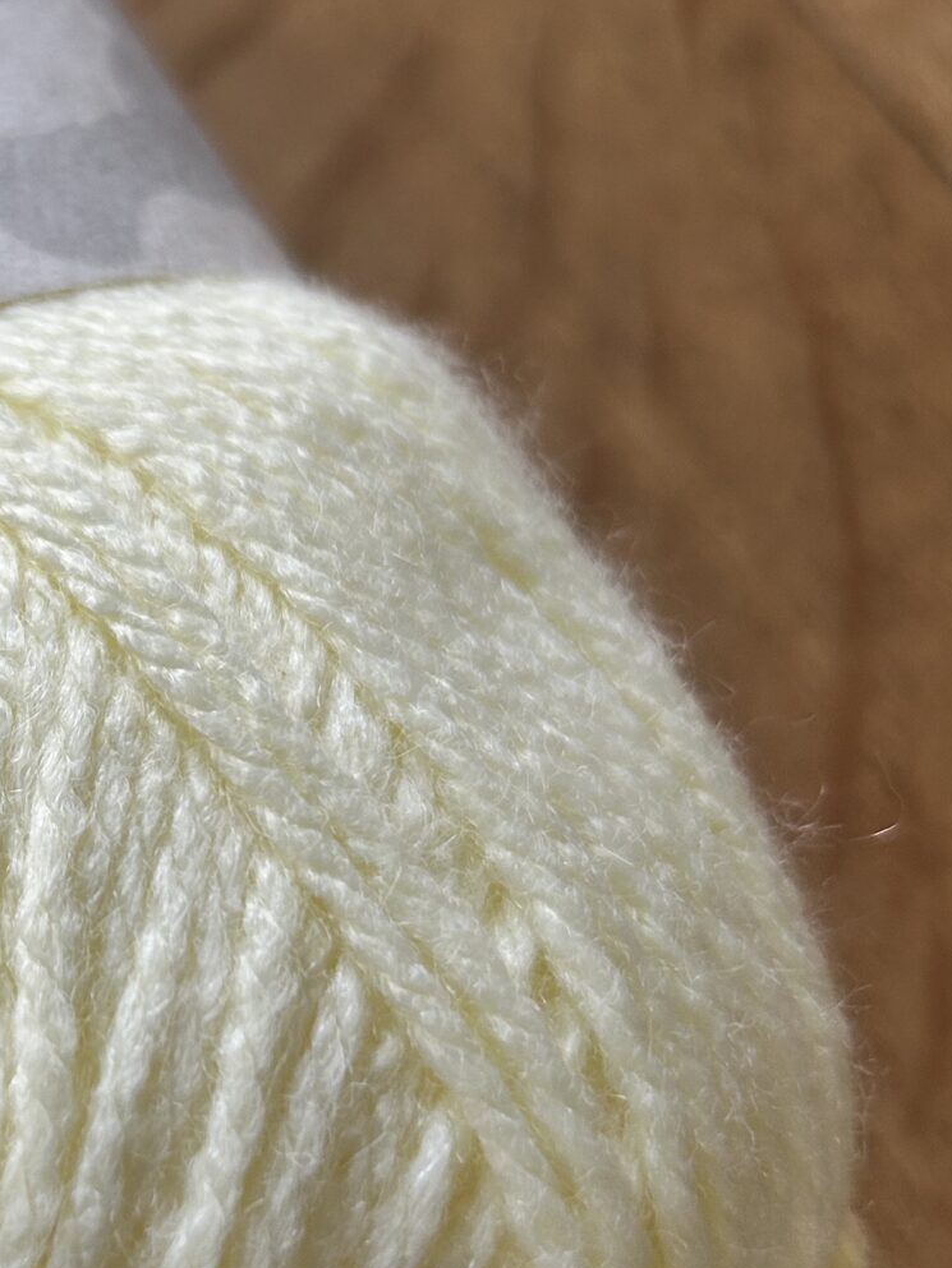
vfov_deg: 28.9
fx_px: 2456
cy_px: 713
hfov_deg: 20.7
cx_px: -143
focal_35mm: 67
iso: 80
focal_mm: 5.7
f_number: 1.5
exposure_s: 1/121
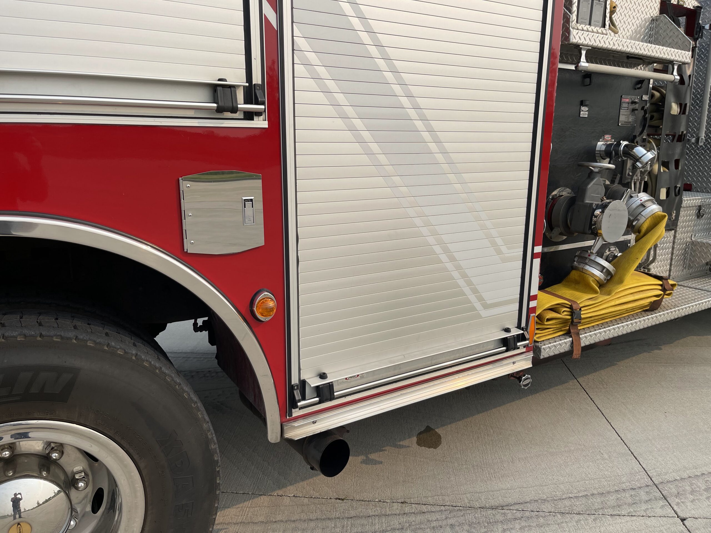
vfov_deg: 53.1
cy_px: 266
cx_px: 356
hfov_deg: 67.3
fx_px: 534
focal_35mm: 26
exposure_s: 1/3448
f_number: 1.6
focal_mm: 5.1
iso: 32
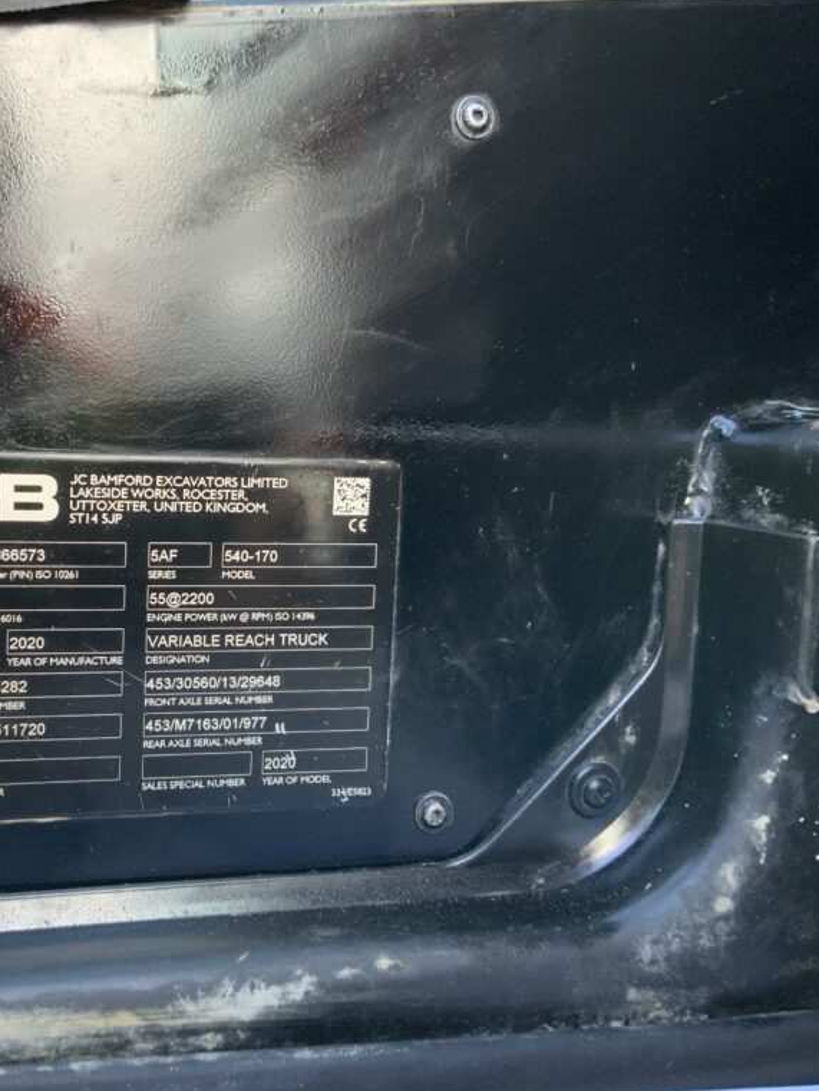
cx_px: 205
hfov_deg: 36.0
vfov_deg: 47.9
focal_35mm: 39
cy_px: 545
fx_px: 1230
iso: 64
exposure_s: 1/66
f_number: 1.8
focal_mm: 3
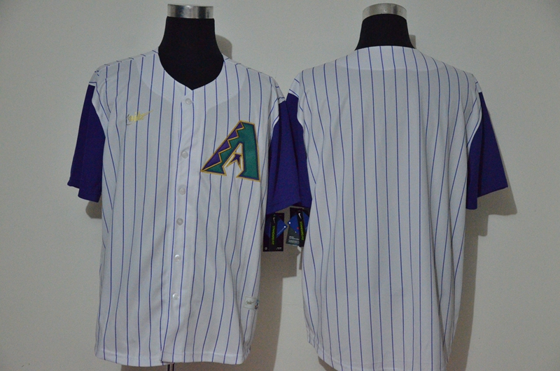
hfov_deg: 27.0
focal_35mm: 75
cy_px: 186
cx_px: 280
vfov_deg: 18.1
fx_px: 1164
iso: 4000
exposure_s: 1/50
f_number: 4.8
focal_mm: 50
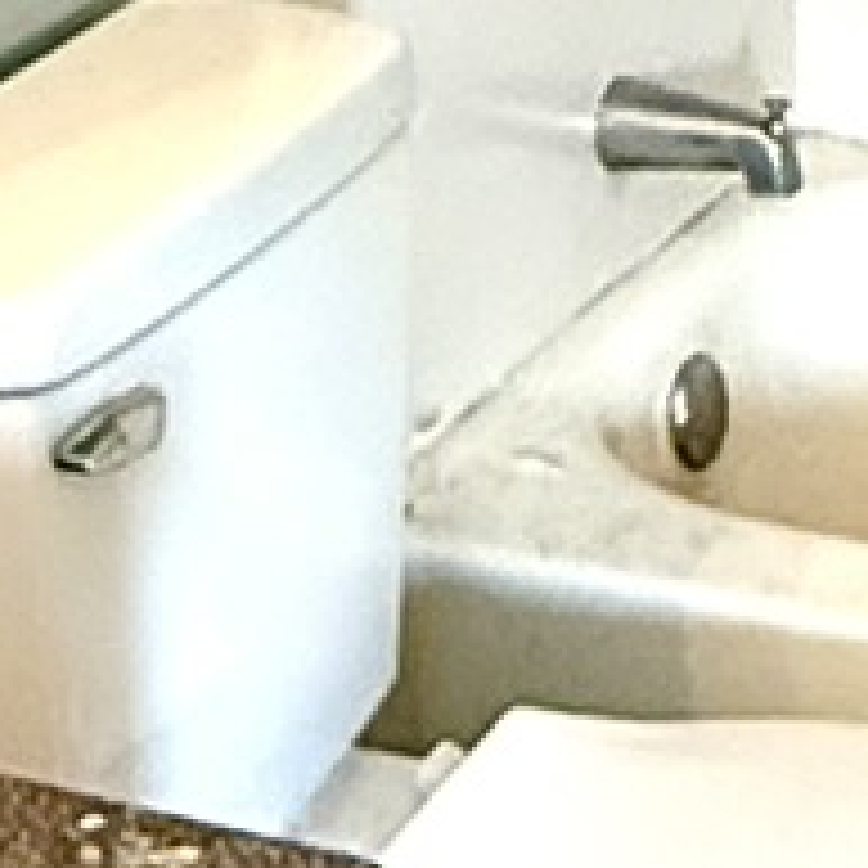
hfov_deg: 13.2
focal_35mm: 131
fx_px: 3716
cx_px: 738
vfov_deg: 12.9
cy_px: -216
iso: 640
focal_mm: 2.22
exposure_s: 1/60
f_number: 2.2
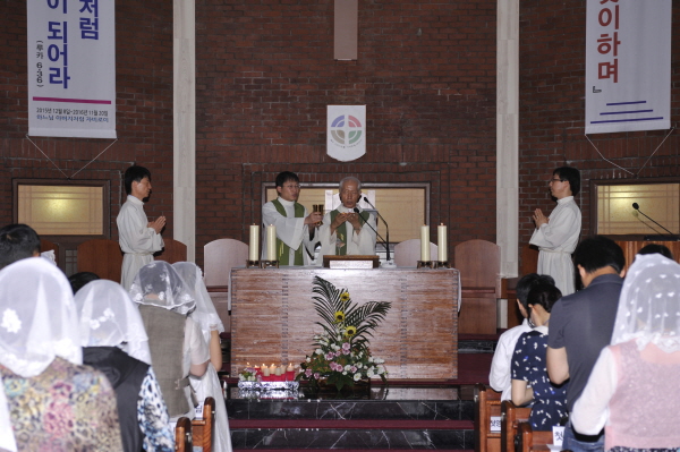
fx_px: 1321
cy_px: 226
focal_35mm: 70
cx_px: 340
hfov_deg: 28.9
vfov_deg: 19.4
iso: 200
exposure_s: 1/60
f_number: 5.6
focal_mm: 70
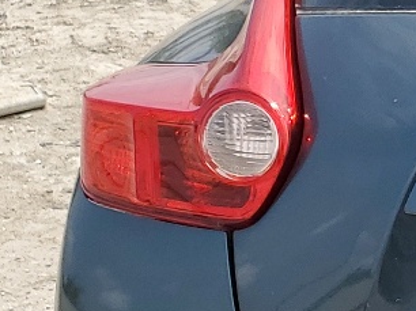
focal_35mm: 136
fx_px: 1633
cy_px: 253
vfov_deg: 10.9
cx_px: 870
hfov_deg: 12.5
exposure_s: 1/3333
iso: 50
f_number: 1.5
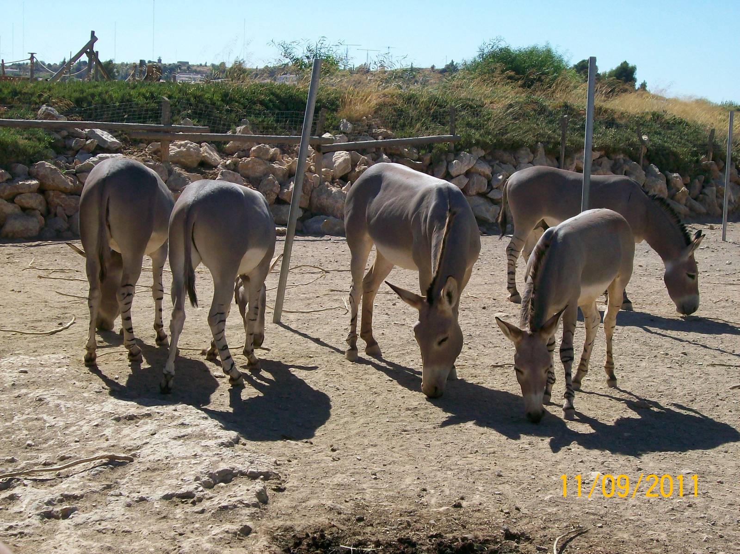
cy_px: 277
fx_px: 1196
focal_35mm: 56
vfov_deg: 26.1
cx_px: 370
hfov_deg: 34.4
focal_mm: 9.4
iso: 80
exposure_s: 1/489
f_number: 6
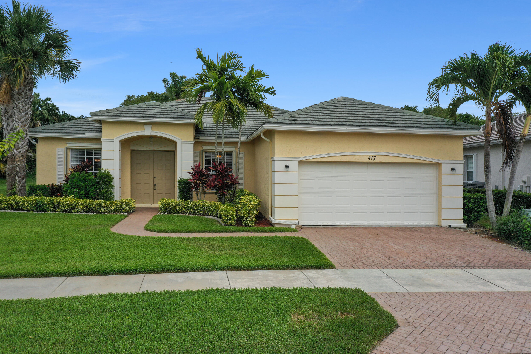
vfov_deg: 46.4
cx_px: 266
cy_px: 177
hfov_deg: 65.5
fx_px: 413
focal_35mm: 28
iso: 100
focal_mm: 10.26
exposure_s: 1/500
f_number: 6.3
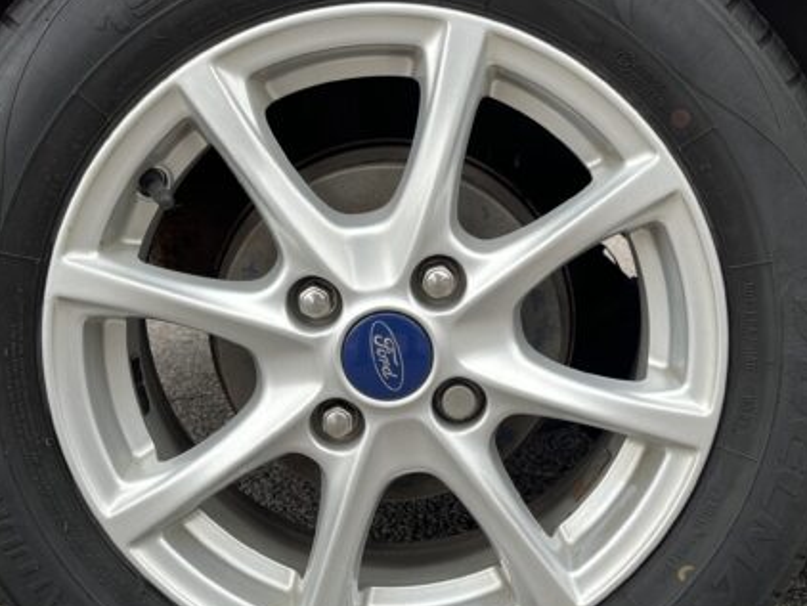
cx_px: 447
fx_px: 1143
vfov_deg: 29.7
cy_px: 286
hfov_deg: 38.8
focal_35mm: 49
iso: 32
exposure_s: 1/131
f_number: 1.6
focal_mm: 5.1
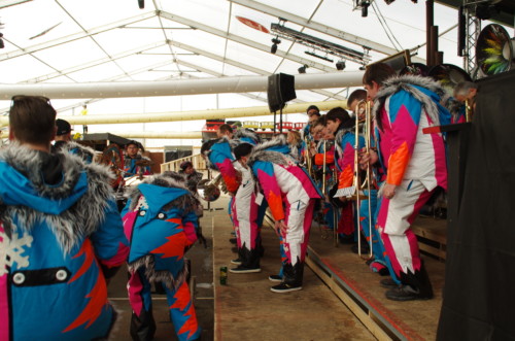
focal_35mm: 36
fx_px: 514
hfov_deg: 53.2
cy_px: 170
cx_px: 258
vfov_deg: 36.7
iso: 200
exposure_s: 1/50
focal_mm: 24
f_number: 6.3
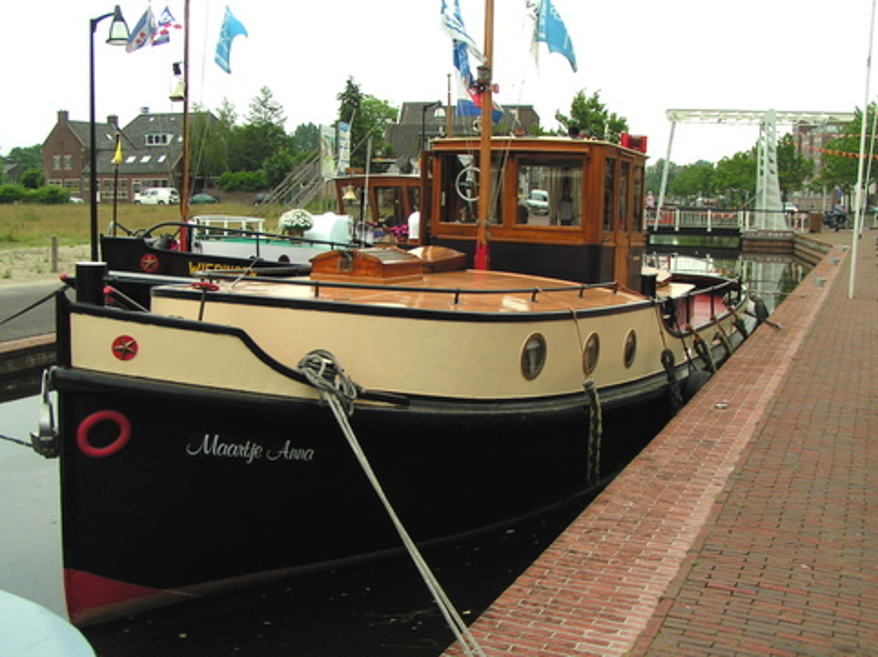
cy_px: 336
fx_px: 989
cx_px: 436
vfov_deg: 36.8
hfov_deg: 47.9
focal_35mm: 39
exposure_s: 1/200
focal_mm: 5.8
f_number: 5.6
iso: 50
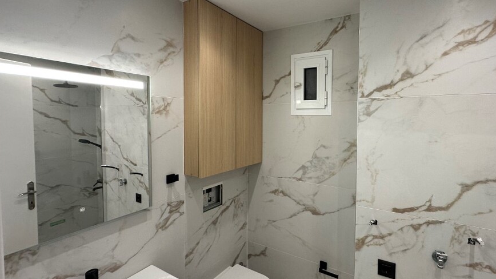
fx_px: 237
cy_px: 128
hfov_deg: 91.9
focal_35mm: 18
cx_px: 289
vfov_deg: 60.9
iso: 125
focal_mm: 2.22
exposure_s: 1/100
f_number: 2.2
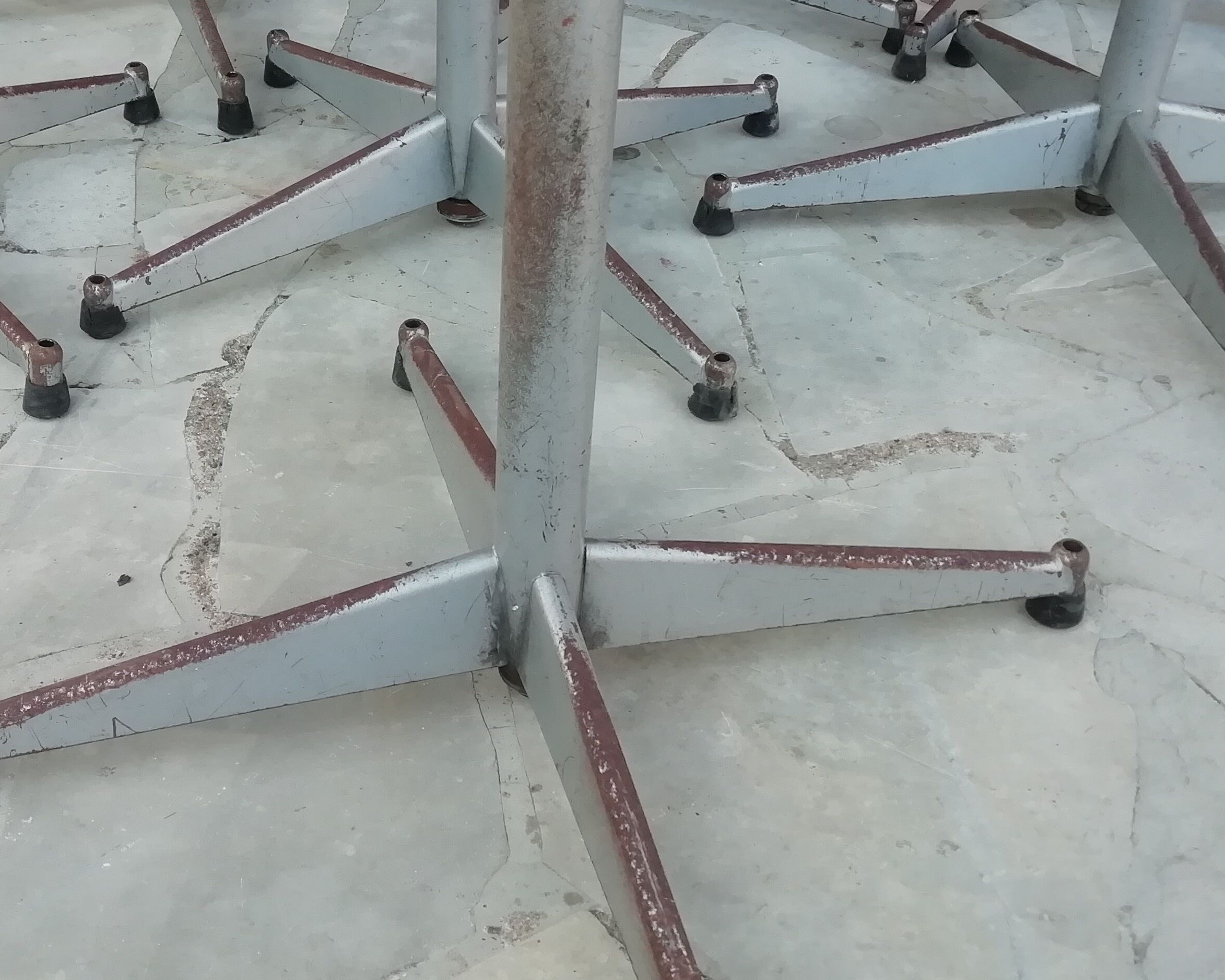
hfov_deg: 40.7
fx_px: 1632
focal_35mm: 45
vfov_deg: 33.4
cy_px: 489
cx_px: 425
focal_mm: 3.46
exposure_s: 1/100
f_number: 2.2
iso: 64
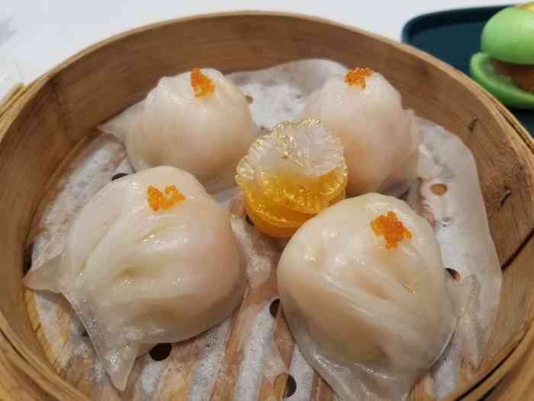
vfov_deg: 53.1
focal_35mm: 26
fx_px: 401
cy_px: 200
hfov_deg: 67.3
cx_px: 267
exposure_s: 1/50
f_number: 1.7
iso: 80
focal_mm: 4.25
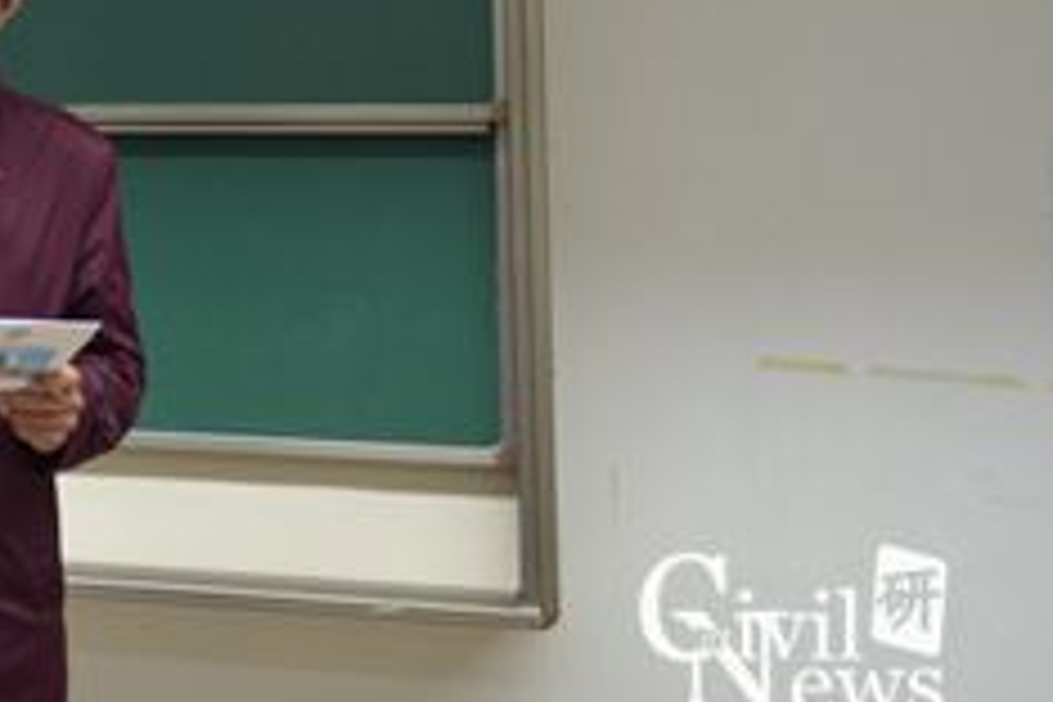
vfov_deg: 17.1
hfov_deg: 23.6
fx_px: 2252
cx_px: -274
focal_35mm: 77
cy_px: -86
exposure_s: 1/60
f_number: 4
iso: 800
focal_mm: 20
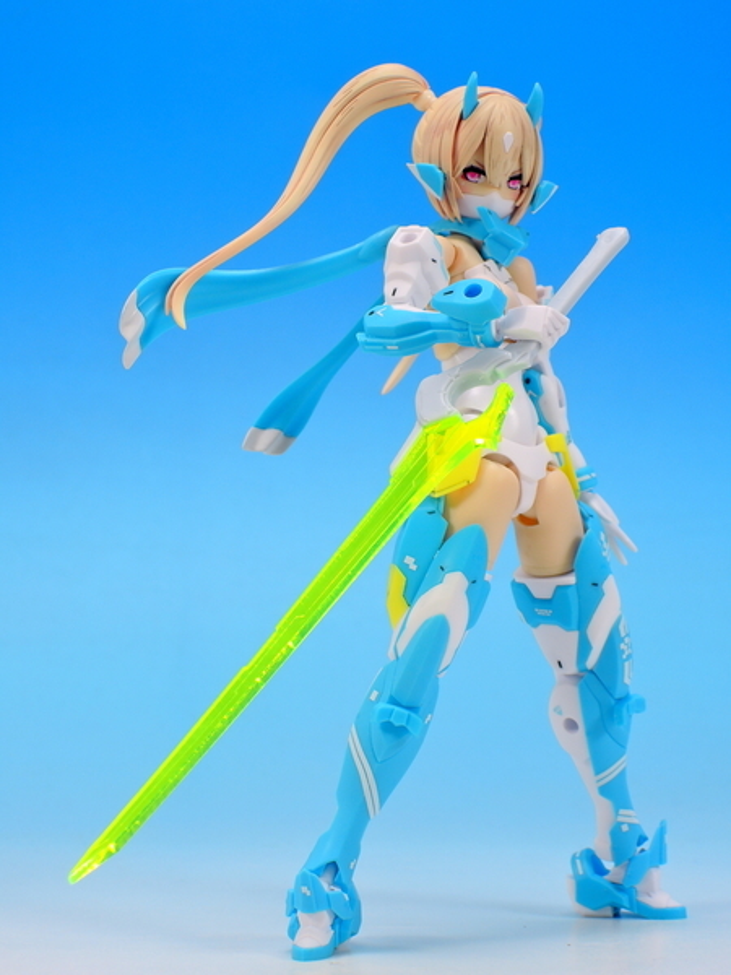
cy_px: 488
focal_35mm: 105
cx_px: 366
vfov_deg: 18.7
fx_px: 2956
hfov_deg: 14.1
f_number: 6.5
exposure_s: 1/1.6
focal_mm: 22.4
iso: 80
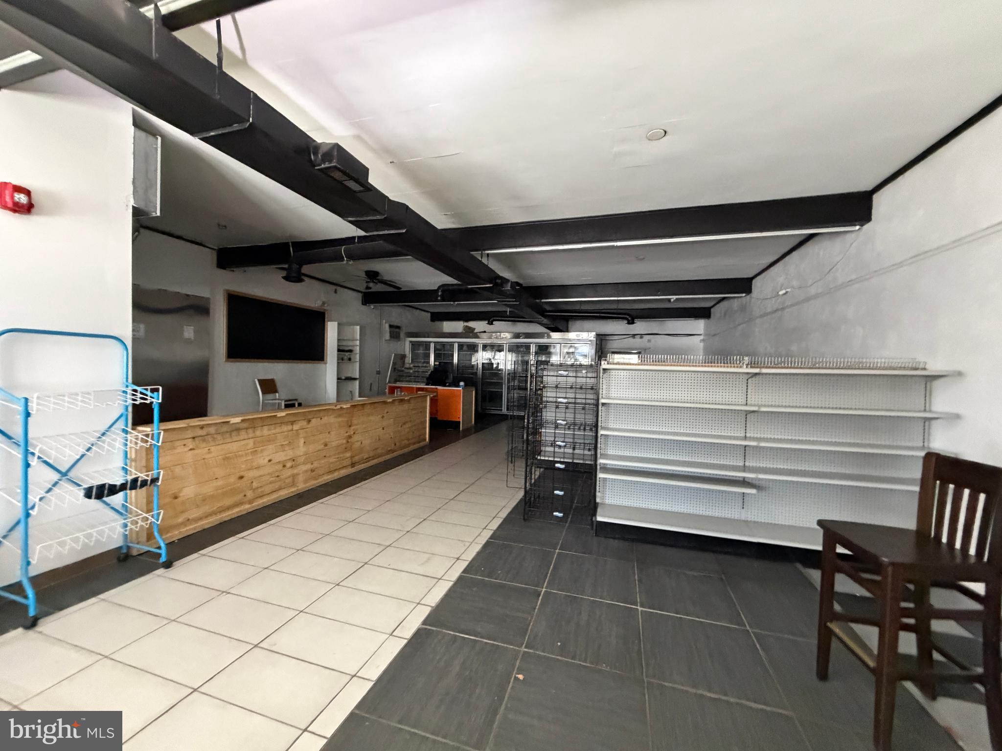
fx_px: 405
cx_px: 501
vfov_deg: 85.7
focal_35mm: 14
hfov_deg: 102.1
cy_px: 376
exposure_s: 1/60
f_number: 2.2
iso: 800
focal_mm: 2.22
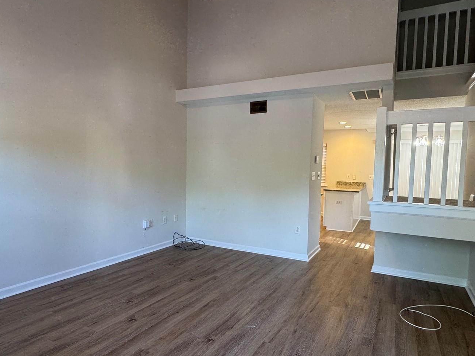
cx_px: 242
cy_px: 188
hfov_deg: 76.4
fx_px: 302
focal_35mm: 22
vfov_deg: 61.0
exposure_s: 1/60
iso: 200
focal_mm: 2.22
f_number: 2.2
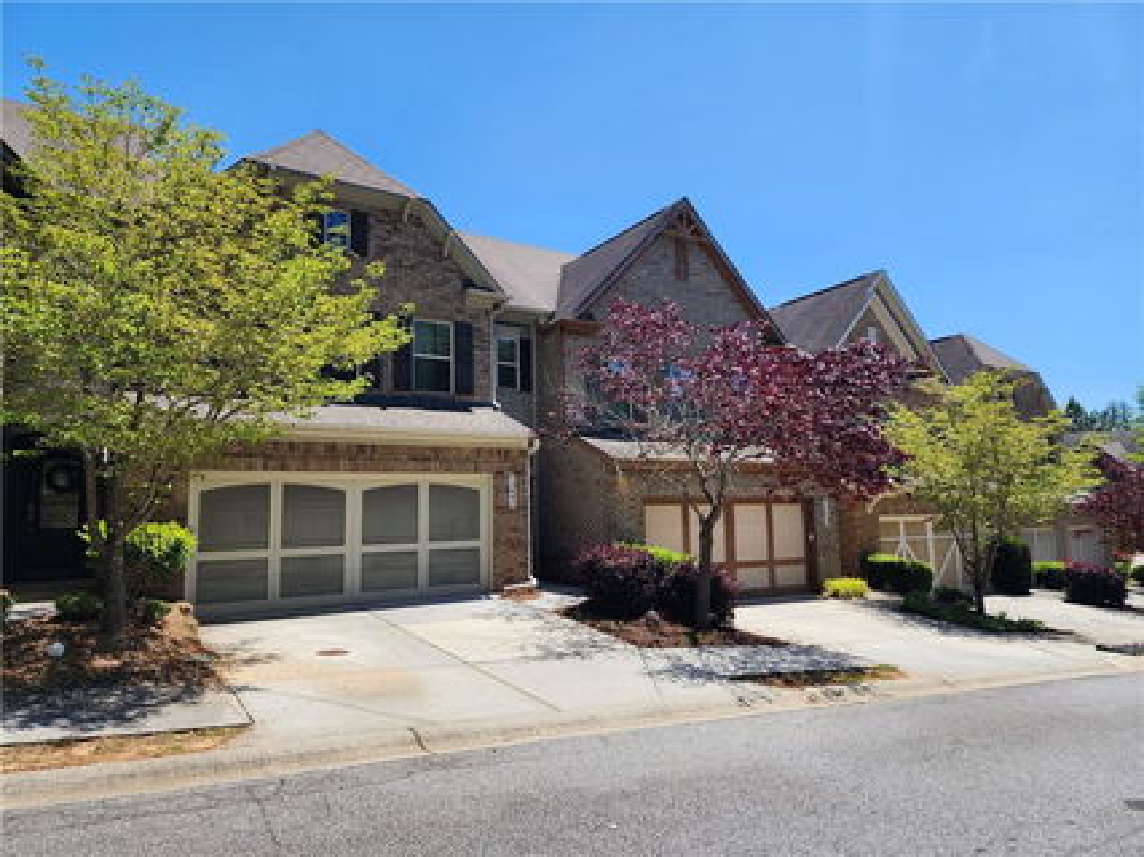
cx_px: 572
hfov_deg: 73.9
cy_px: 428
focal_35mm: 23
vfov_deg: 58.9
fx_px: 760
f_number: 1.8
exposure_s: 1/857
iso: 12
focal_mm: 6.4
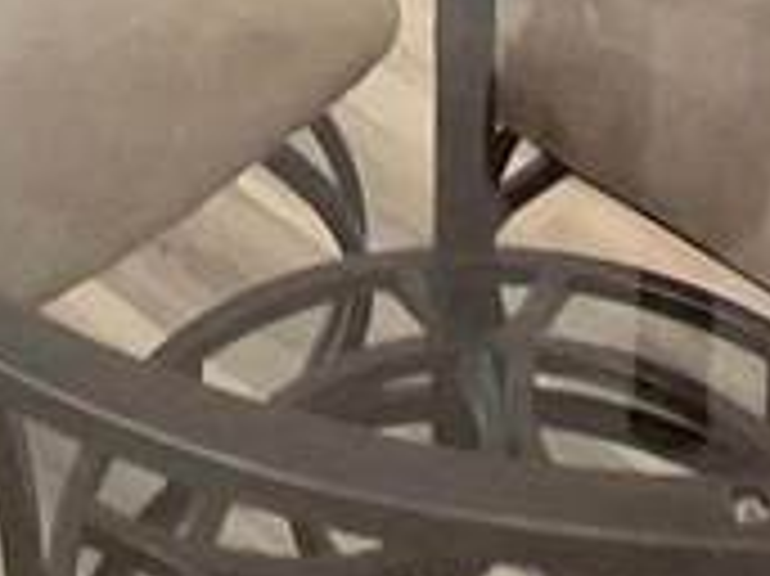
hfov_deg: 16.3
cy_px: -1314
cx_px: 167
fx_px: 2667
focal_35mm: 120
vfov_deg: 9.1
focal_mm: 1.64
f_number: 2.2
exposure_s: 1/40
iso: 64
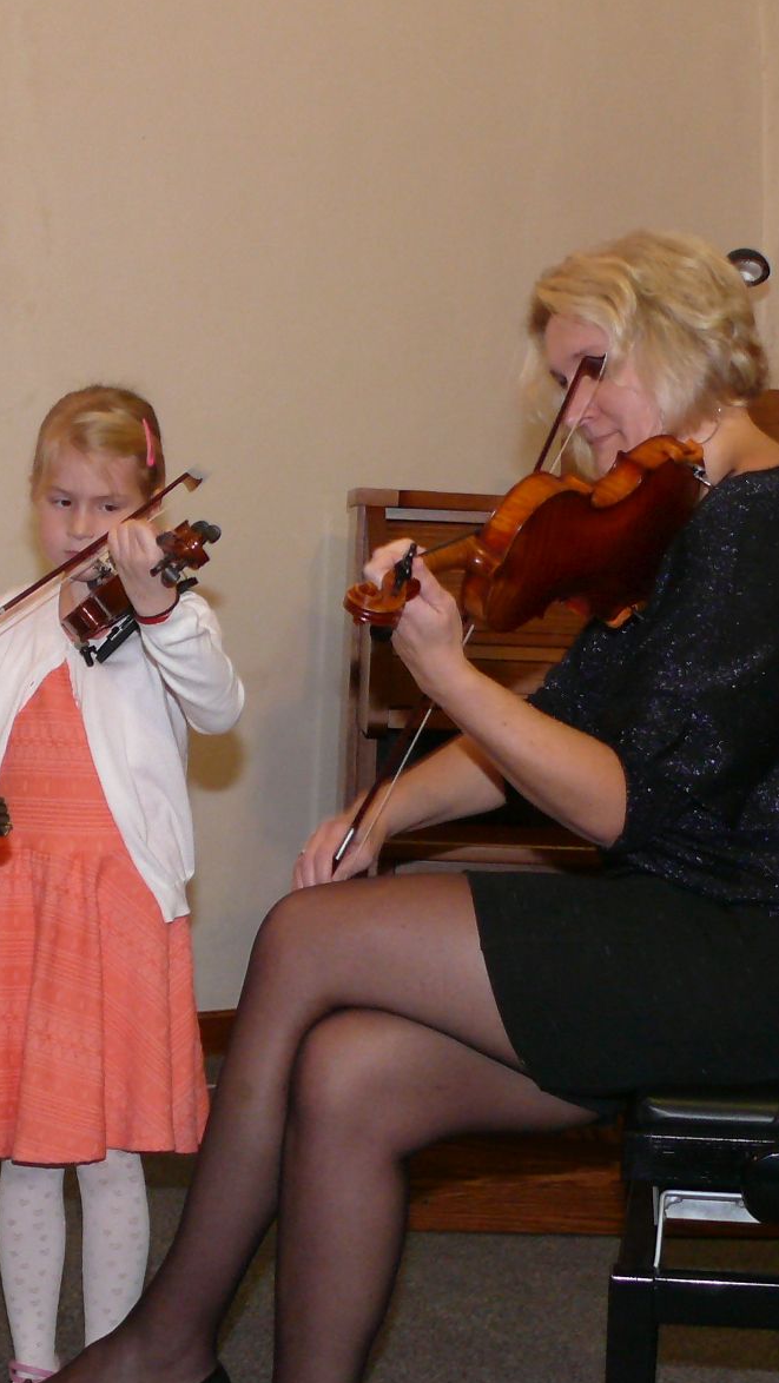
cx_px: 354
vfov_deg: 27.9
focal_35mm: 76
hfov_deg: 15.9
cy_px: 690
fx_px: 2789
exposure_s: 1/30
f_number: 2.8
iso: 200
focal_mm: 8.1
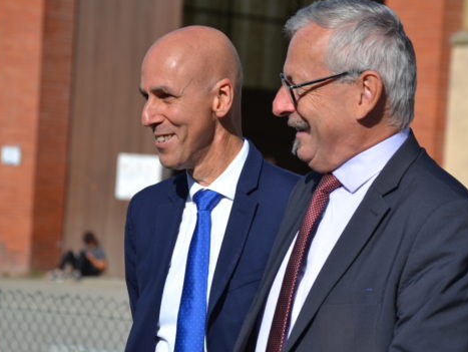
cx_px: 230
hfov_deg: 8.7
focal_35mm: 227
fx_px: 3068
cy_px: 201
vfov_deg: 6.6
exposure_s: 1/500
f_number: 5.6
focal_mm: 105
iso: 100
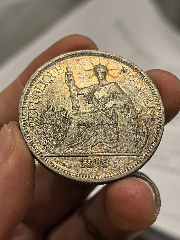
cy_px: 120
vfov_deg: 35.5
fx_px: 374
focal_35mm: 54
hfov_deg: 27.0
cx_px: 90
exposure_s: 1/100
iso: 125
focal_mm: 6.98
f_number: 2
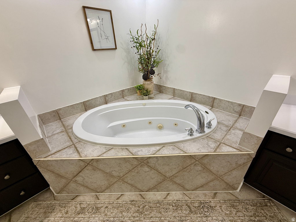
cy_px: 111
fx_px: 120
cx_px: 148
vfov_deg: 85.7
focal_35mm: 14
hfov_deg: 102.1
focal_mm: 2.22
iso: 64
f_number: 2.2
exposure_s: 1/120
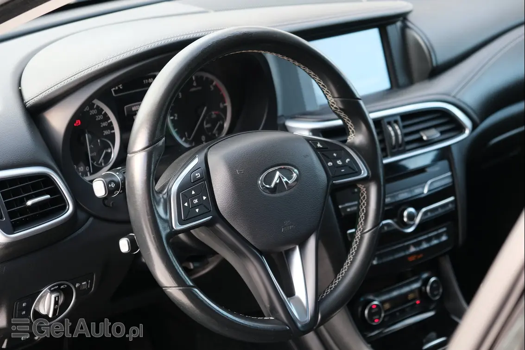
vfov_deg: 17.3
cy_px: 175
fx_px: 1152
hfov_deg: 25.7
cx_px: 262
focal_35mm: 79
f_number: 4
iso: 320
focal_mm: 52.7
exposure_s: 1/90
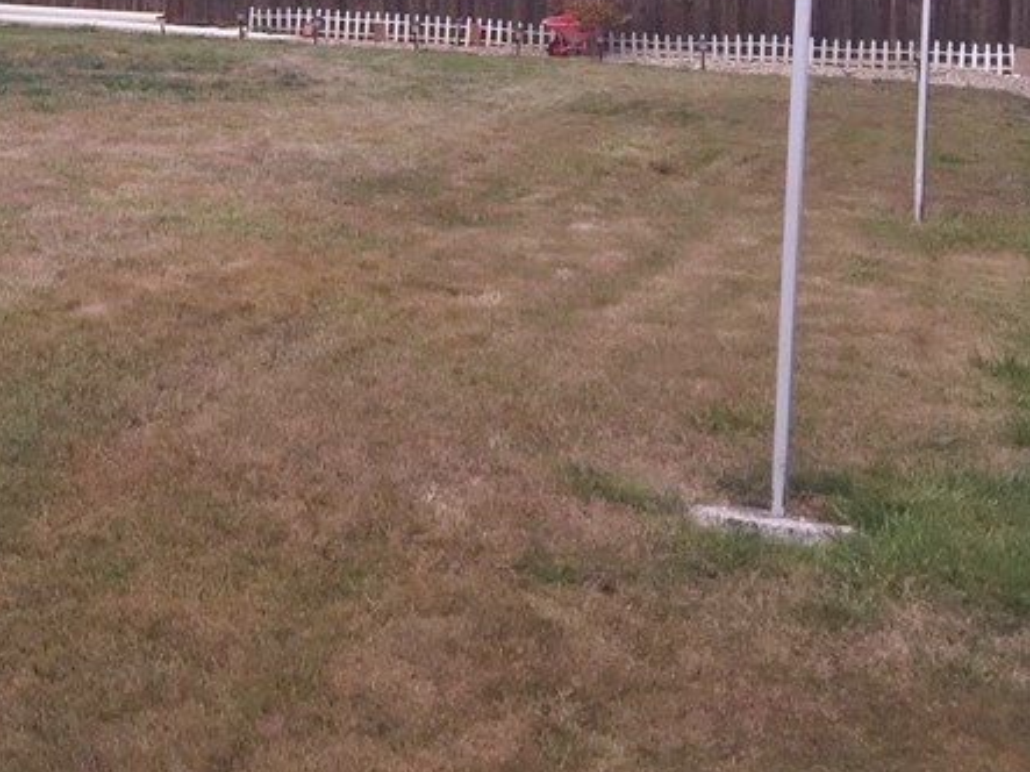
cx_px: -119
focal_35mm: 67
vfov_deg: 21.4
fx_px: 1993
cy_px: 74
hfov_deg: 26.5
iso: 32
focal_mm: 4.15
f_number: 2.2
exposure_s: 1/1647
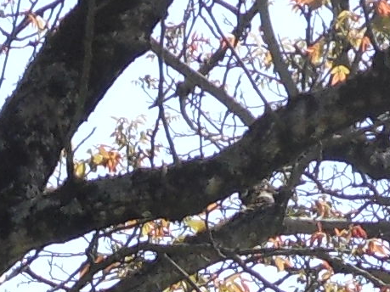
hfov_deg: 5.5
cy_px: 1062
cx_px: -38
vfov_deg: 3.9
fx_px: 4032
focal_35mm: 358
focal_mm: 7.9
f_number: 9.3
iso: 80
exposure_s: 1/125
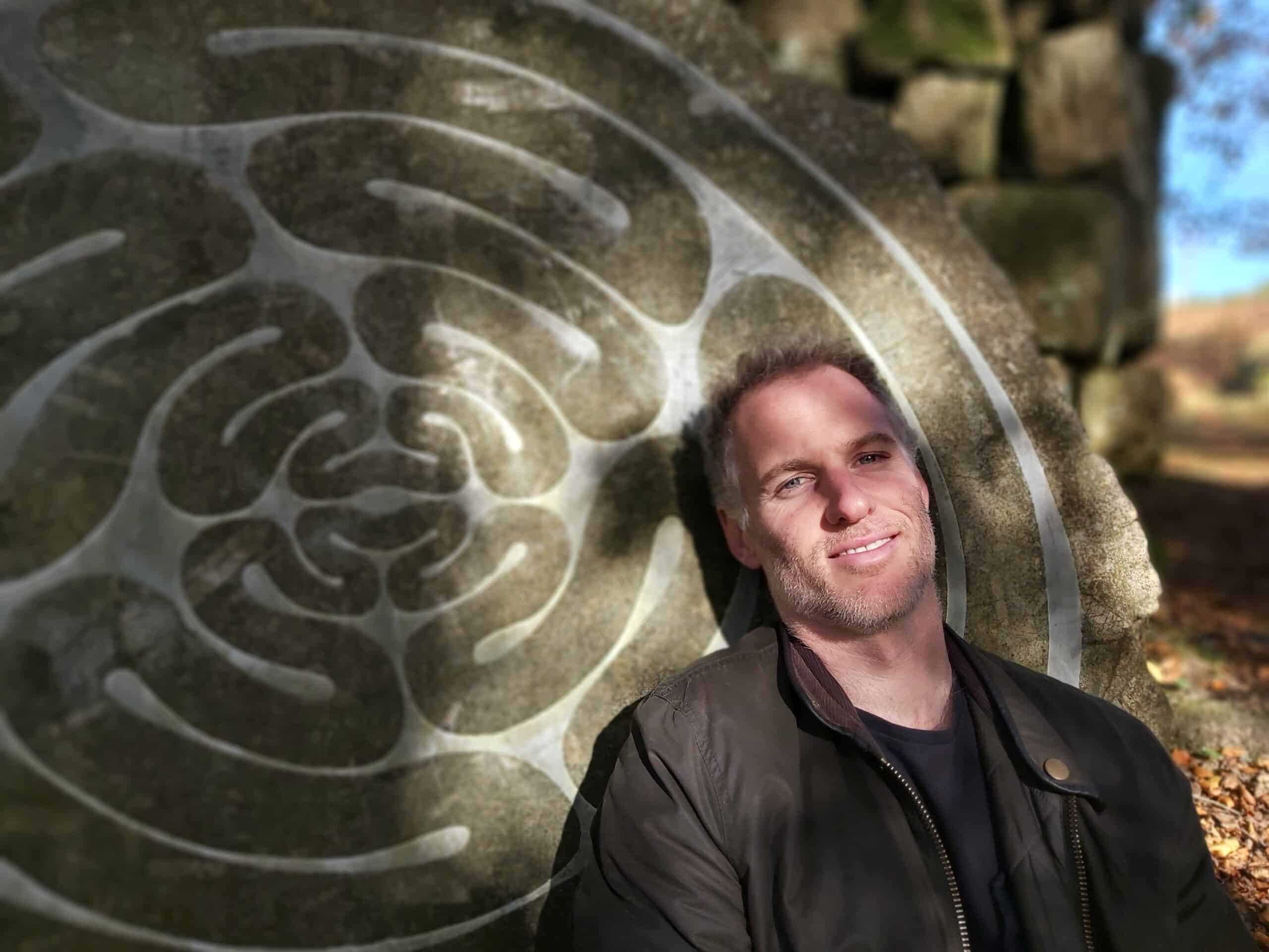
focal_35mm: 26
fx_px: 953
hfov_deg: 67.3
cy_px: 476
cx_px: 634
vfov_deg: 53.1
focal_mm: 3.92
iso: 64
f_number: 1.7
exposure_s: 1/518
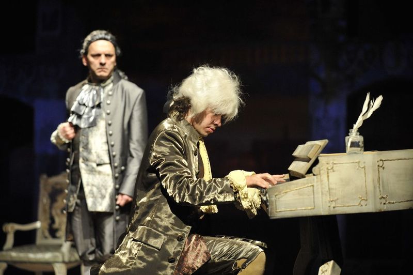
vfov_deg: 12.2
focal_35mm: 112
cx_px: 206
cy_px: 138
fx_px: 1284
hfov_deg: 18.3
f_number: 3.2
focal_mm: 112
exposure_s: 1/200
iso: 3200
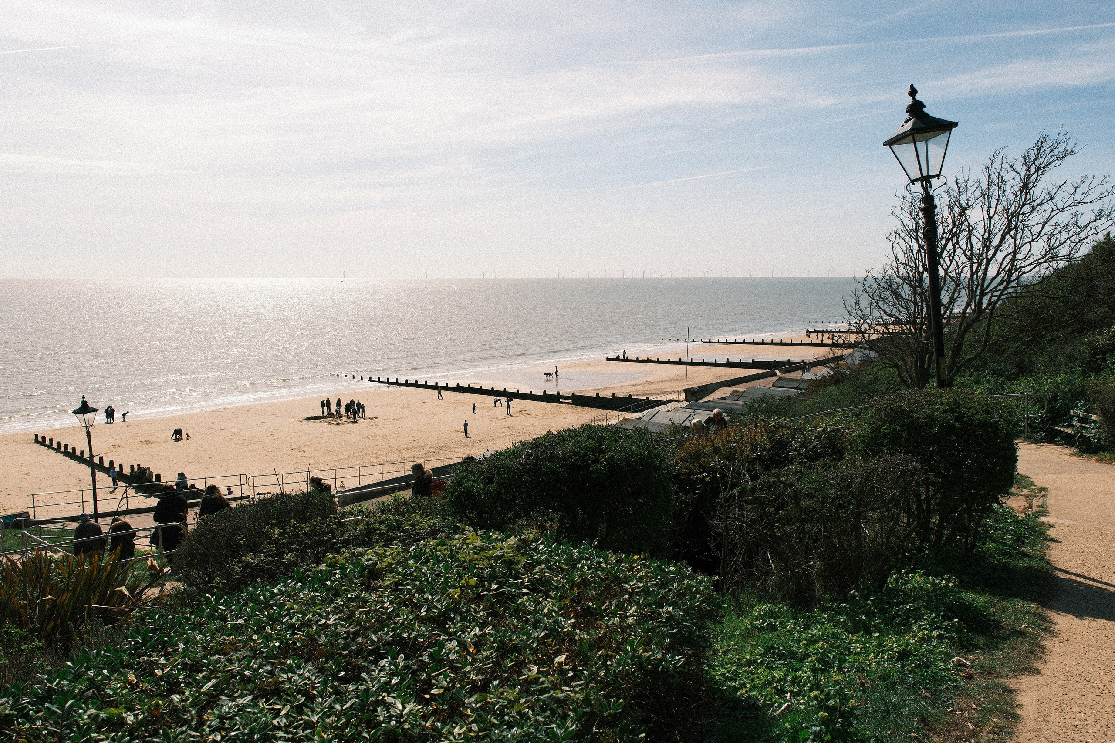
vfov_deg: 49.6
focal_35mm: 26
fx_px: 805
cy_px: 372
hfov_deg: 69.4
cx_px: 558
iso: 125
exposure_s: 1/400
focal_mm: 17
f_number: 8
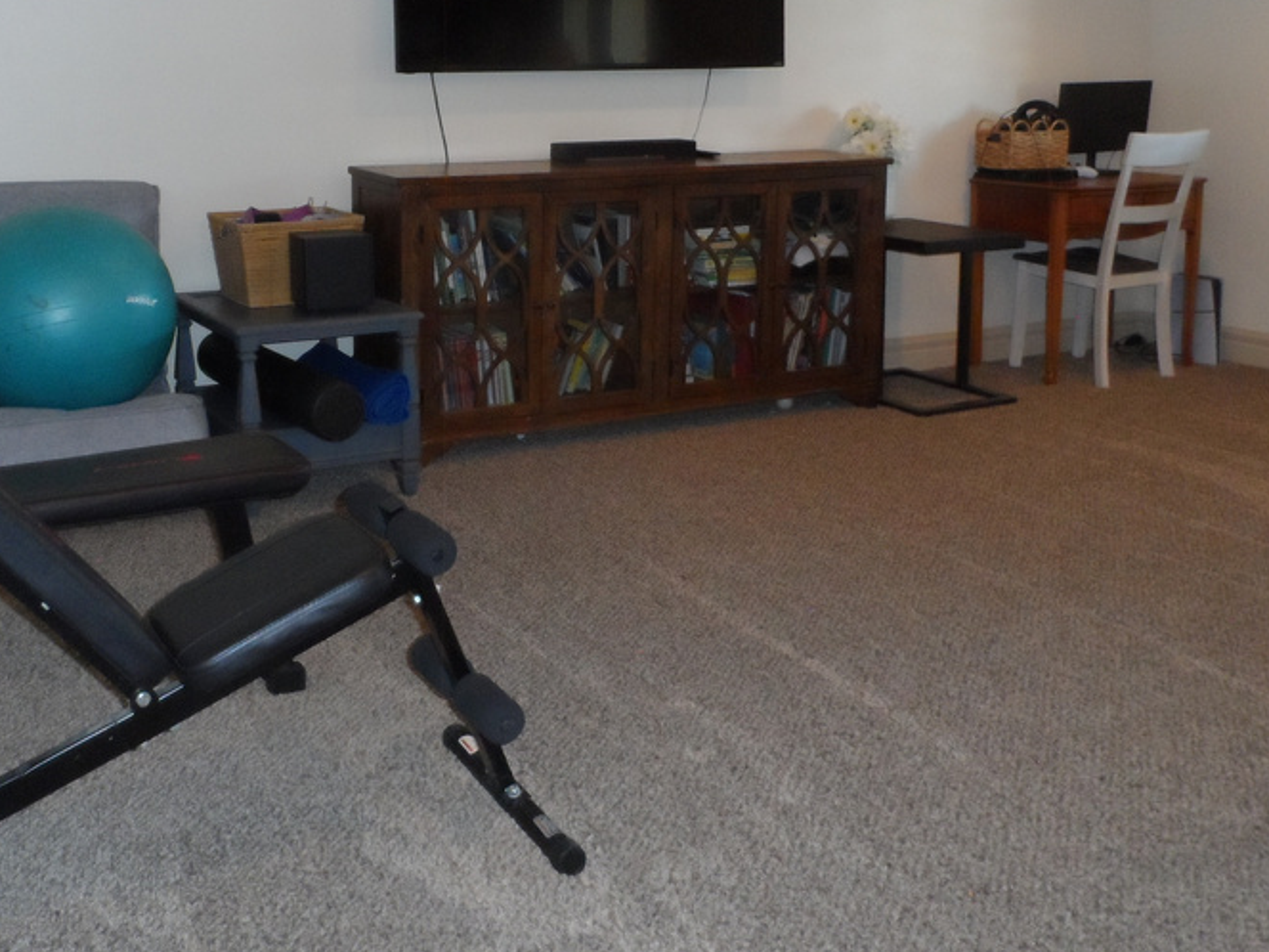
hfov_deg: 50.0
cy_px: 231
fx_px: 1356
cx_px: 552
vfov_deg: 37.7
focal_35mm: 37
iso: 320
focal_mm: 4
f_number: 3.2
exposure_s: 1/30
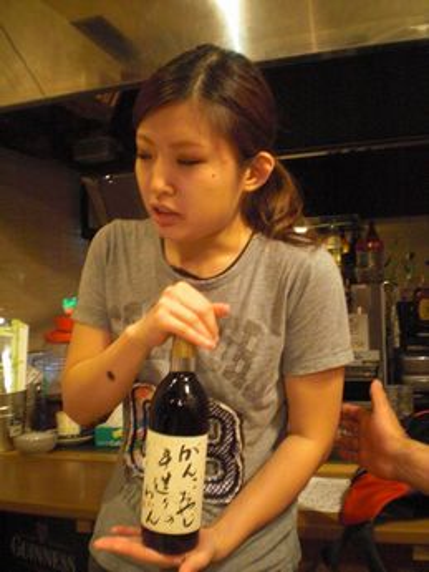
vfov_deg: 49.0
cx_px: 214
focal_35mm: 38
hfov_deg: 37.7
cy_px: 286
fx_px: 628
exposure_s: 1/15
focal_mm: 6.3
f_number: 3.1
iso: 800
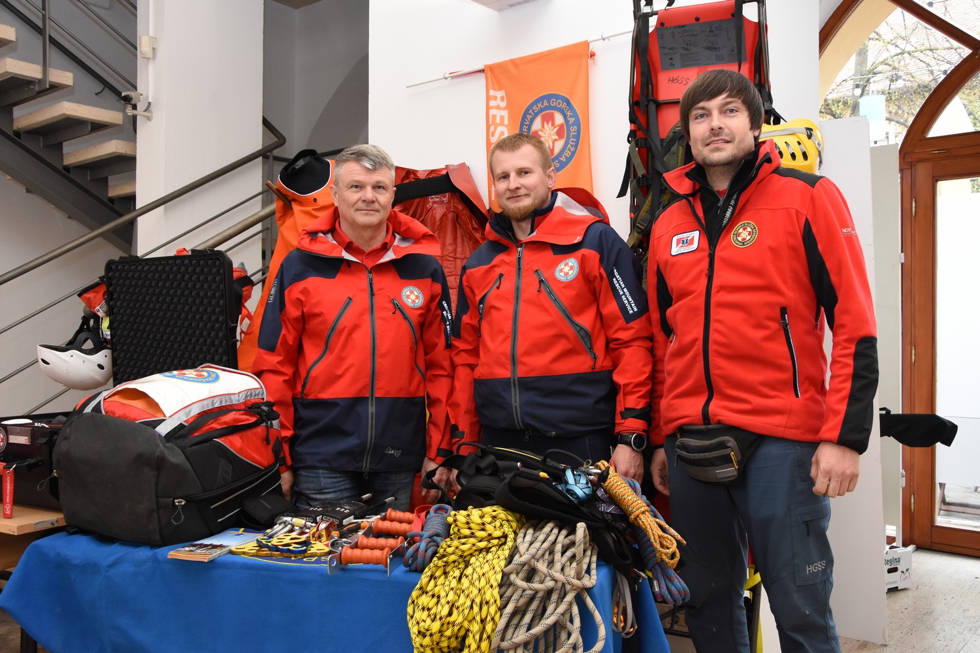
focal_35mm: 33
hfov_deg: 57.2
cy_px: 326
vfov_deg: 40.0
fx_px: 898
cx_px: 490
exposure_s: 1/125
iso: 1800
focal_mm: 22
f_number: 5.6
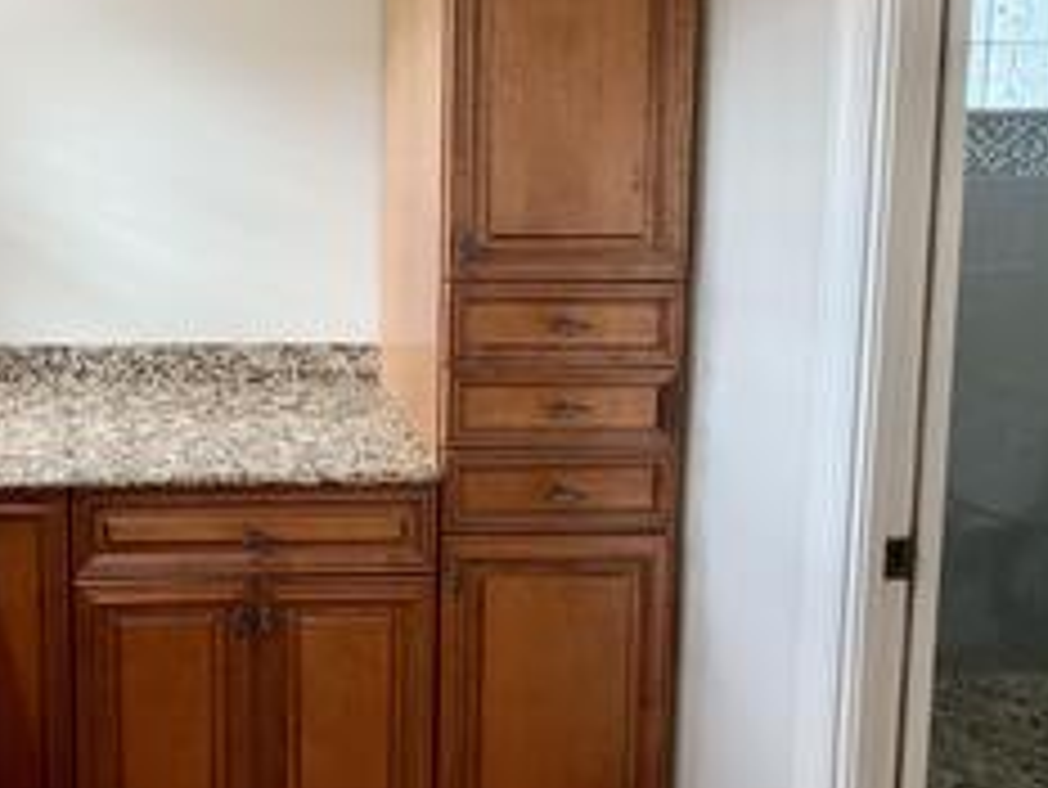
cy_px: 239
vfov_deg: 55.2
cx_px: 279
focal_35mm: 24
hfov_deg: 67.6
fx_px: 727
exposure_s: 1/120
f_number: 2.2
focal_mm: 2.22
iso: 250
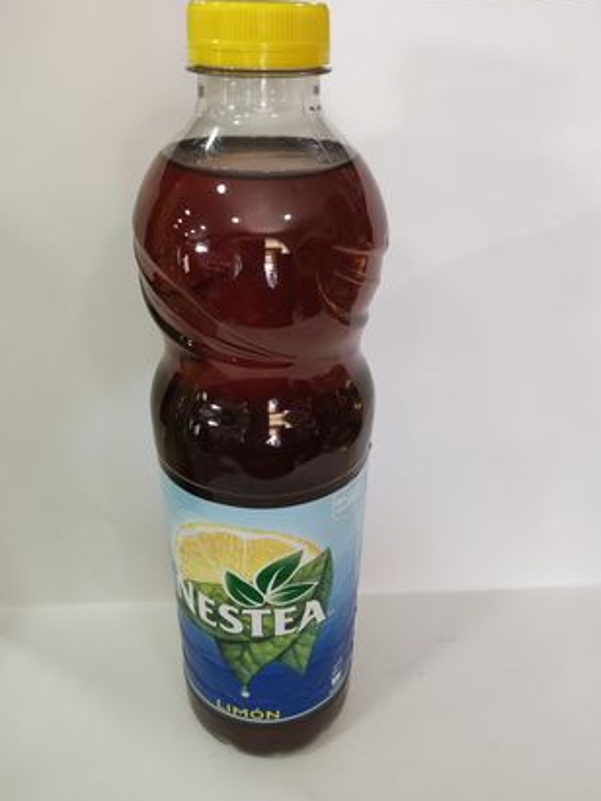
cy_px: 408
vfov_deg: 65.3
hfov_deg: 51.4
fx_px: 624
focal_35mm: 27
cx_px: 300
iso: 204
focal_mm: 4.74
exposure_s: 1/50
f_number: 1.79
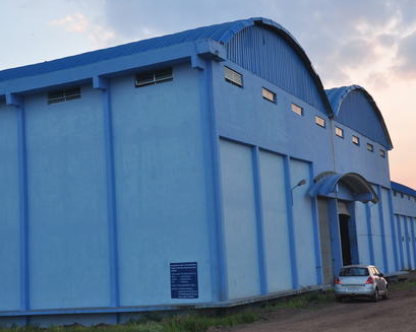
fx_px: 677
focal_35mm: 55
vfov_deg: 27.6
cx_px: 223
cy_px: 167
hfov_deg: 34.1
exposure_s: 1/60
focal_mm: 32
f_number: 9
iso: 400
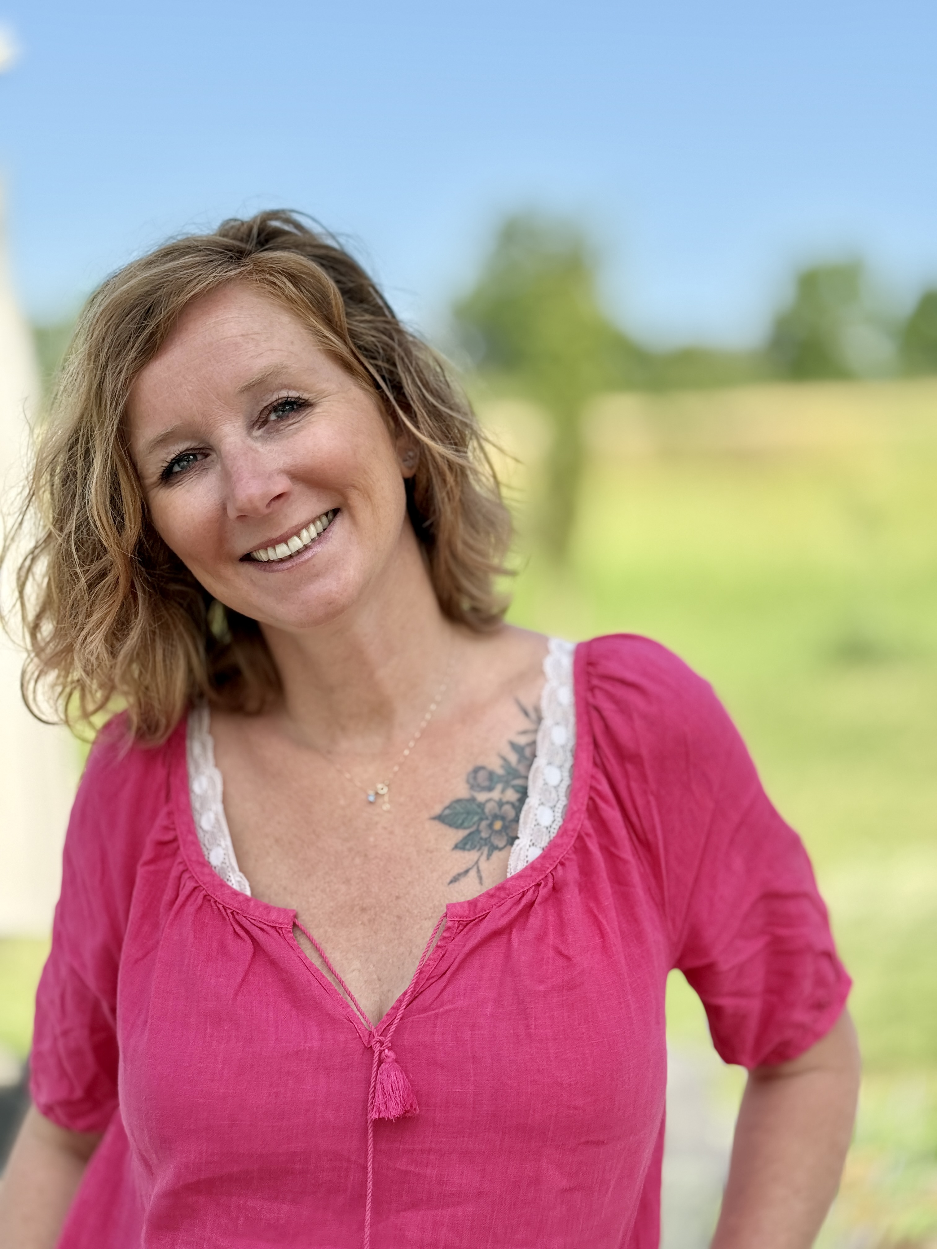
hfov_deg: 30.3
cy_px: 624
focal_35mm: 48
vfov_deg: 39.7
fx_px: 1732
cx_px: 468
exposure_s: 1/2976
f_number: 1.78
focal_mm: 6.76
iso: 100
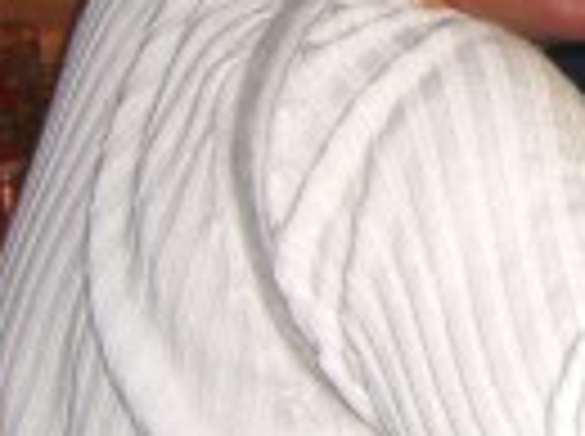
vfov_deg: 8.3
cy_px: -184
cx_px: 792
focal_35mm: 176
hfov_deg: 10.9
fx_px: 2969
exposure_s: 1/60
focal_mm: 7.9
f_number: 2.8
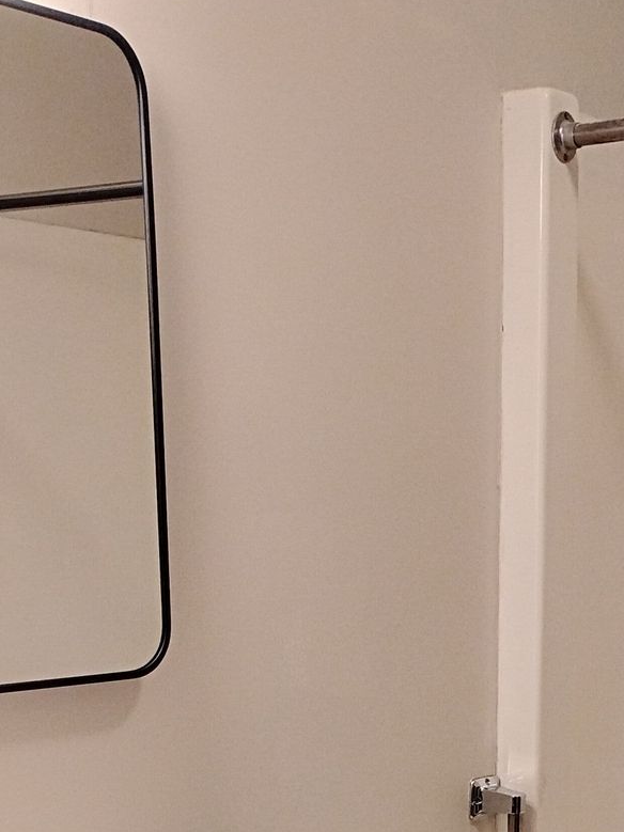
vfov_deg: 25.3
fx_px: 1659
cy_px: 995
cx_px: 479
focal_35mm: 69
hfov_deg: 21.1
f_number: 1.8
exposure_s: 1/60.2
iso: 713
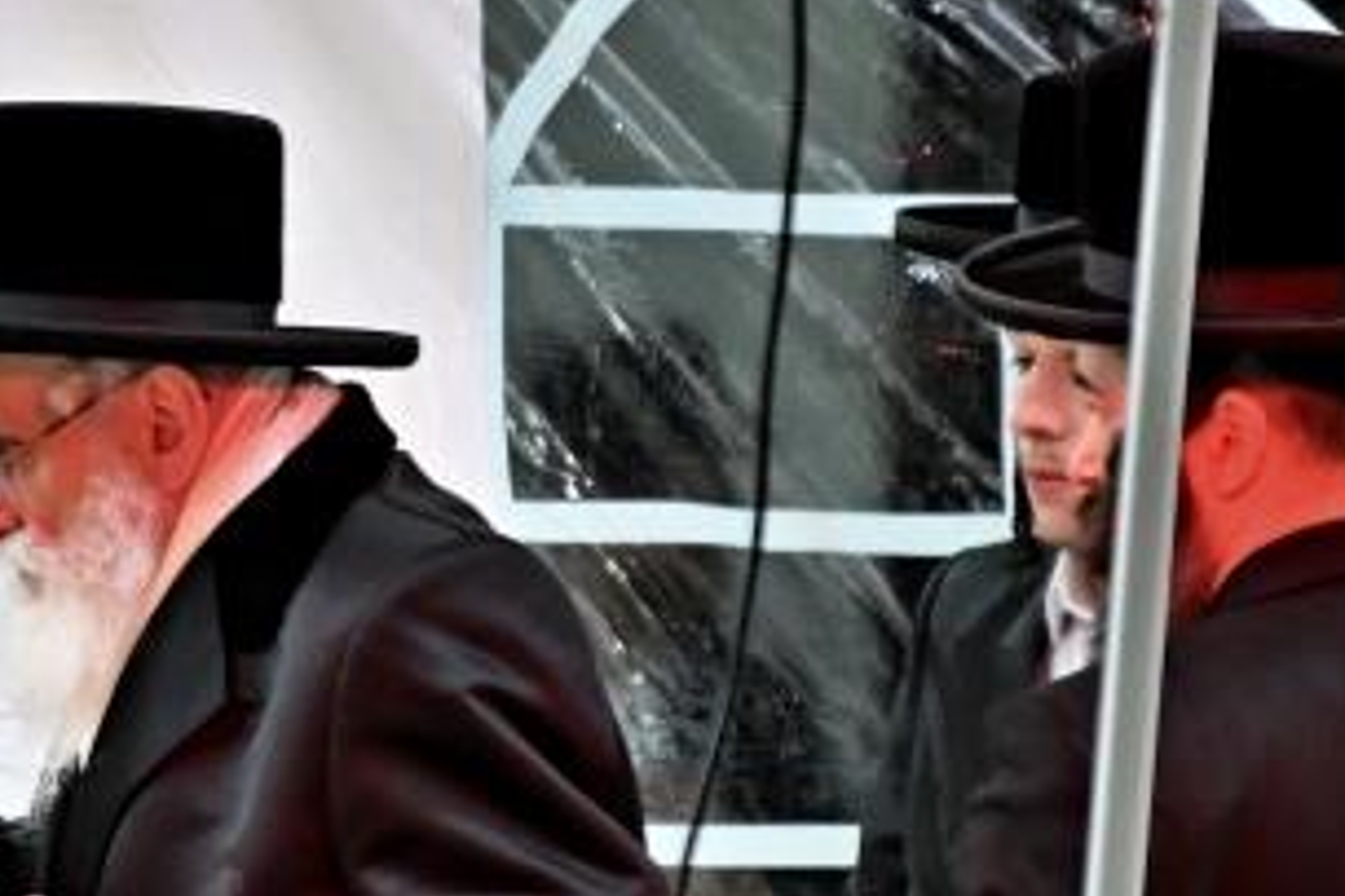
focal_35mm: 1008
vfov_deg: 1.4
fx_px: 37638
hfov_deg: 2.0
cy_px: 499
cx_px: -75
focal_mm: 200
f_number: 2.8
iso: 640
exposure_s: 1/125
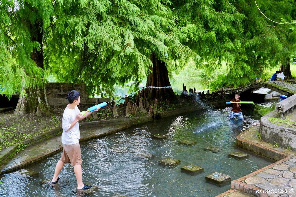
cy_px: 98
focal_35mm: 40
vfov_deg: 33.4
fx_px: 329
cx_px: 148
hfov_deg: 48.5
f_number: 8
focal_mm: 40
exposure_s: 1/400
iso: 6400
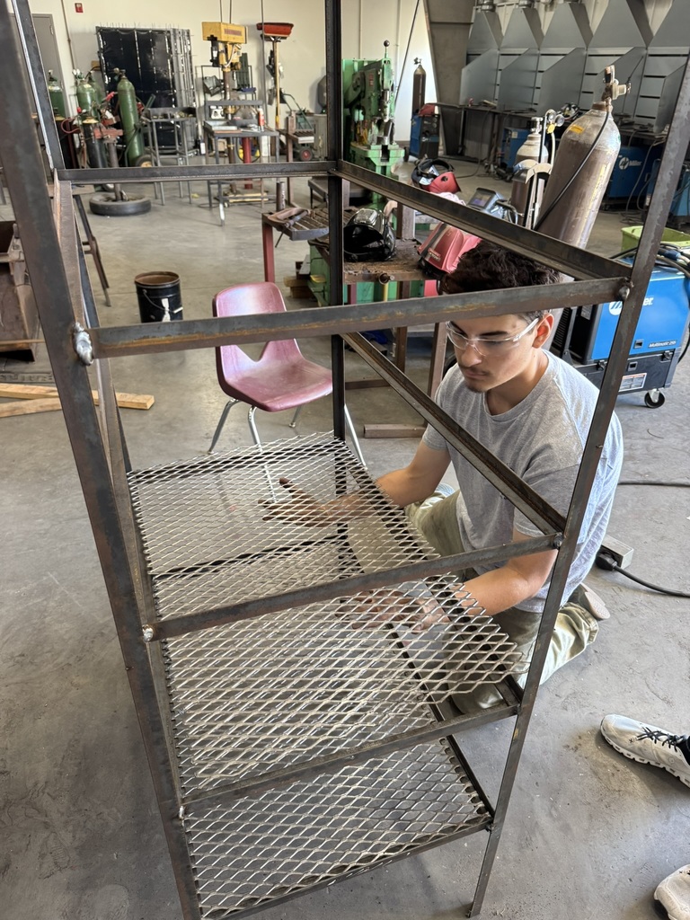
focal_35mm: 24
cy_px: 460
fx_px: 638
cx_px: 345
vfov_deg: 71.6
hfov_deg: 56.8
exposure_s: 1/60
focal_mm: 6.76
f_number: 1.78
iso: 250
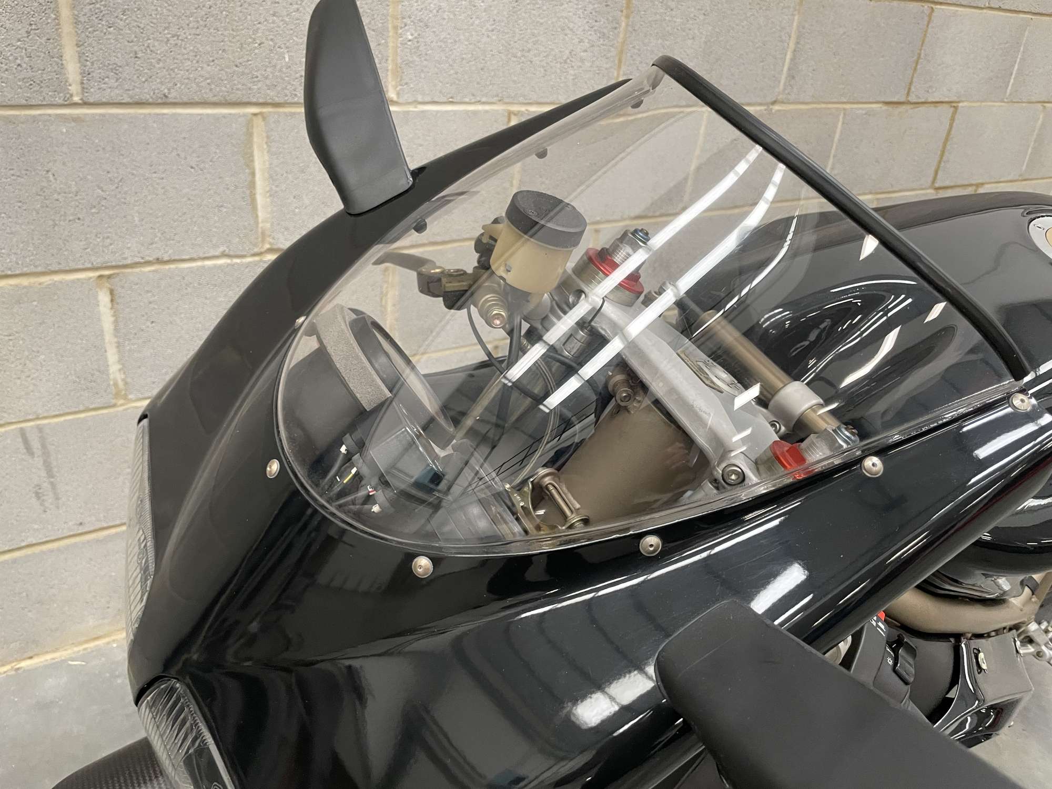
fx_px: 790
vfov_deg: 53.1
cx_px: 526
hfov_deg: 67.3
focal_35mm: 26
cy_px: 394
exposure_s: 1/60
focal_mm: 4.2
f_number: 1.6
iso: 250
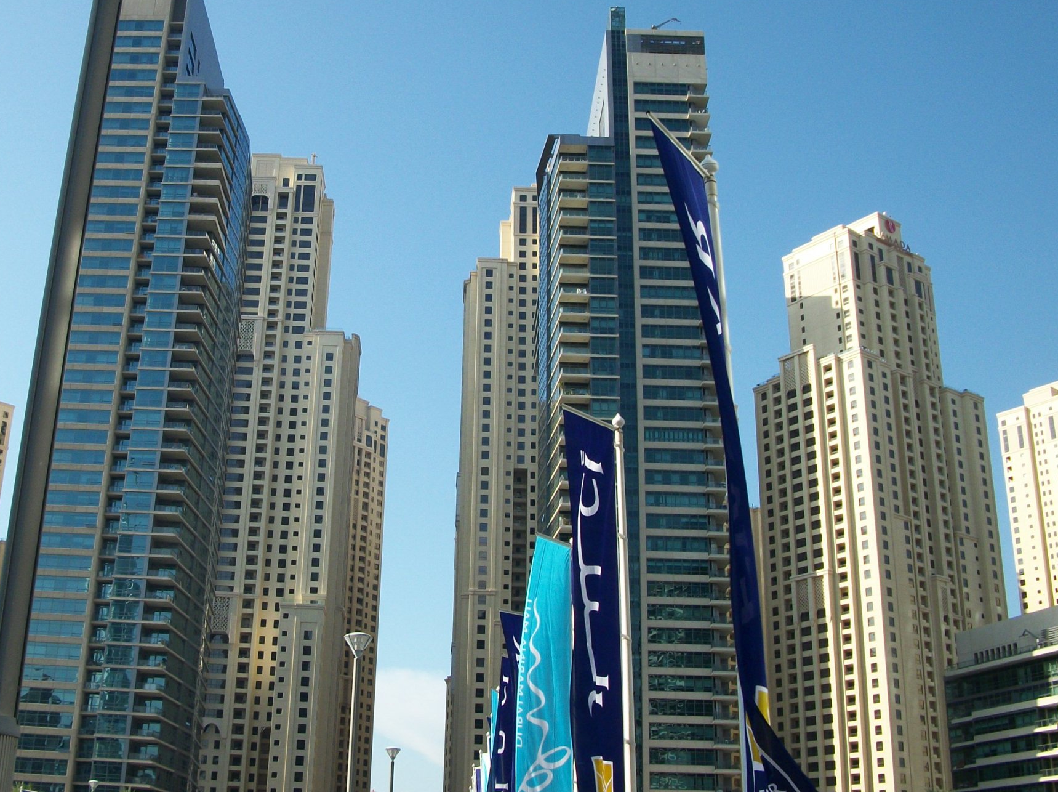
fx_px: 1313
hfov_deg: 43.4
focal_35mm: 43
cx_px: 377
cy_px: 368
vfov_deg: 33.5
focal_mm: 5.7
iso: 80
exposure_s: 1/125
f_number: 8.8
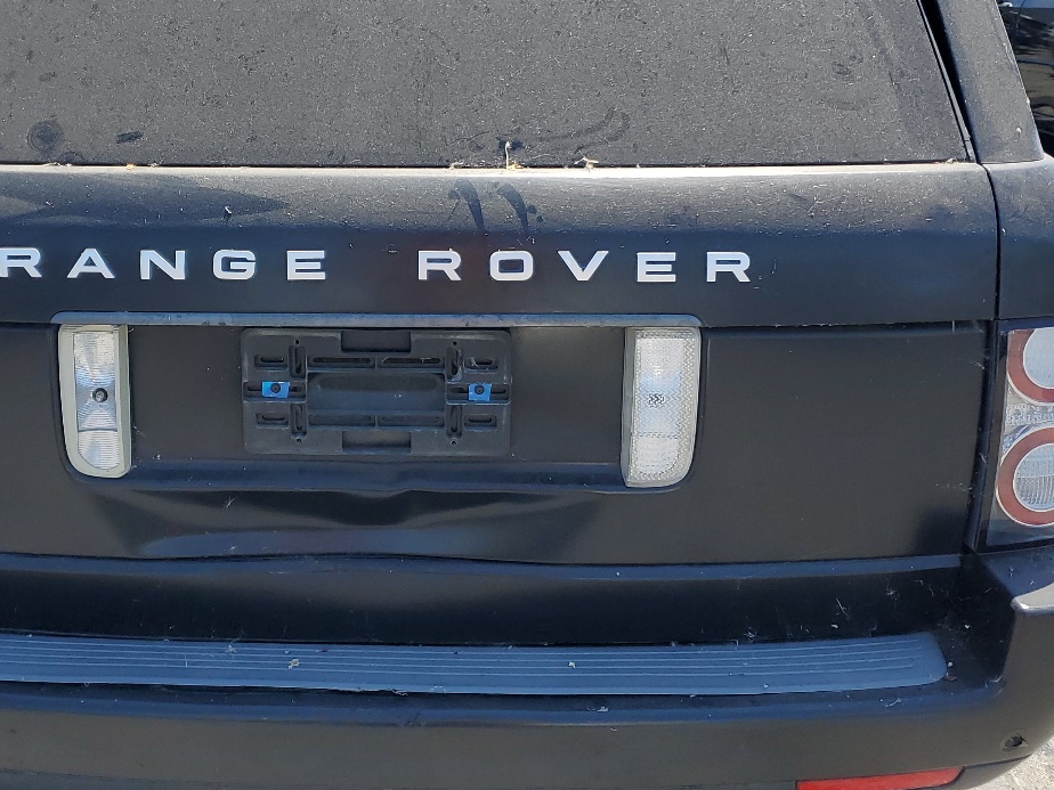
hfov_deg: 41.7
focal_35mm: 45
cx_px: 391
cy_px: 245
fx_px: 1370
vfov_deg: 31.8
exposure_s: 1/1250
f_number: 1.5
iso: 50
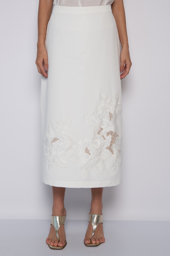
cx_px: 85
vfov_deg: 41.1
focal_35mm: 48
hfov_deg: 28.0
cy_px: 128
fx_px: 340
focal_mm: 48
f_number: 4.5
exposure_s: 1/160
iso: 250
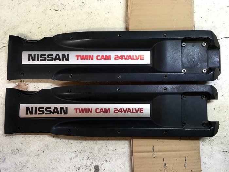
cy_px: 86
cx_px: 114
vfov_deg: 48.2
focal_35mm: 29
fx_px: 192
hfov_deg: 61.7
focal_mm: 4.15
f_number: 2.2
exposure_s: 1/30
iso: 100
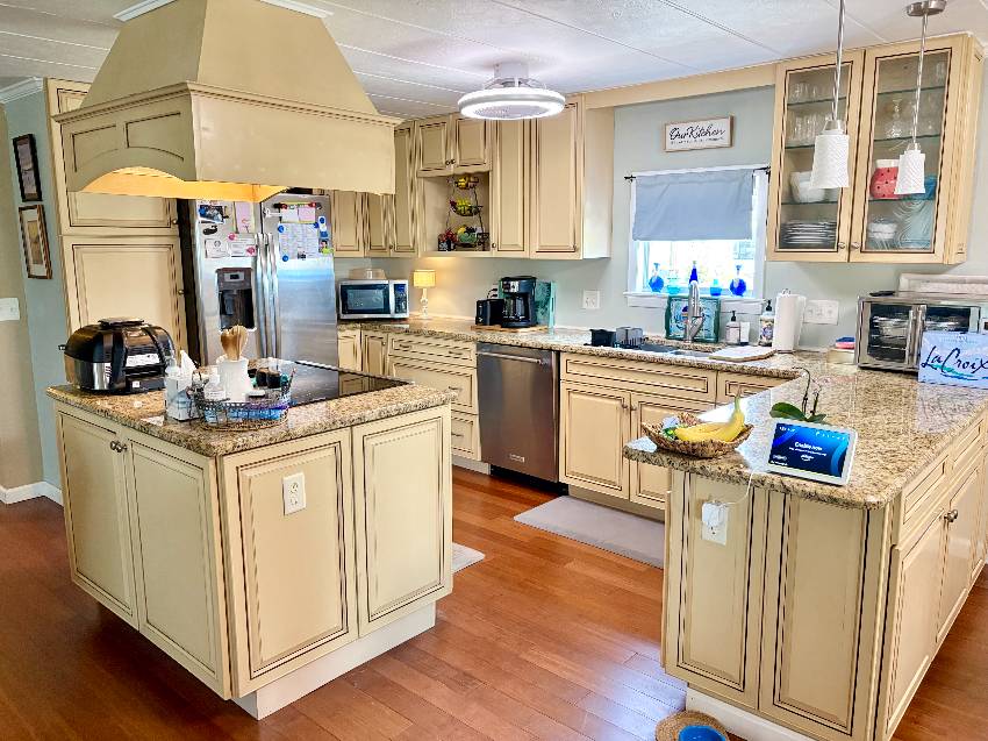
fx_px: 742
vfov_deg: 53.0
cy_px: 370
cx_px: 494
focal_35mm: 26
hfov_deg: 67.3
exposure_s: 1/60
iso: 250
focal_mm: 5.96
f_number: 1.6
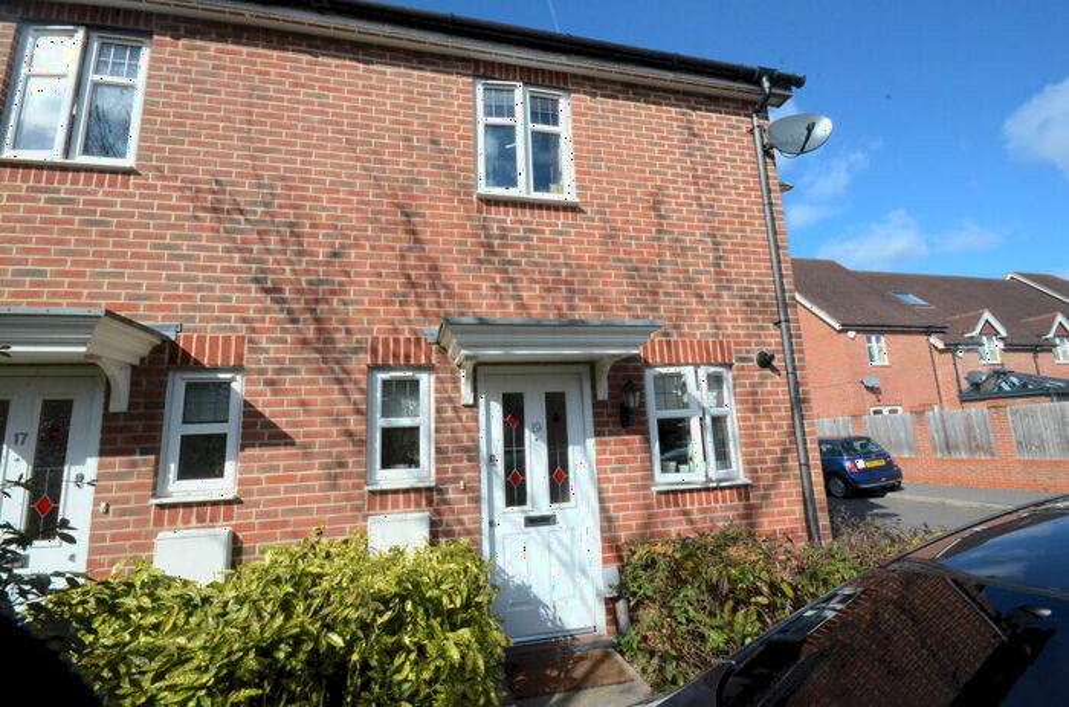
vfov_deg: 77.0
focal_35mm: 15
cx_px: 534
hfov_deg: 100.5
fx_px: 444
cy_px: 354
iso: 4000
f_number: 18
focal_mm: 10
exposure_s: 1/1250
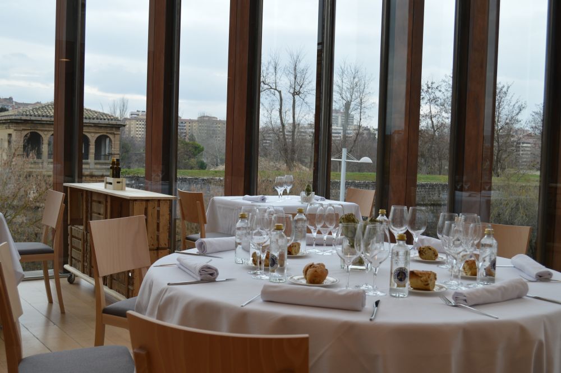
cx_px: 280
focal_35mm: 39
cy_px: 186
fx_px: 607
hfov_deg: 49.6
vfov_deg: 34.2
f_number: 6.3
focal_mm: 26
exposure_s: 1/160
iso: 100
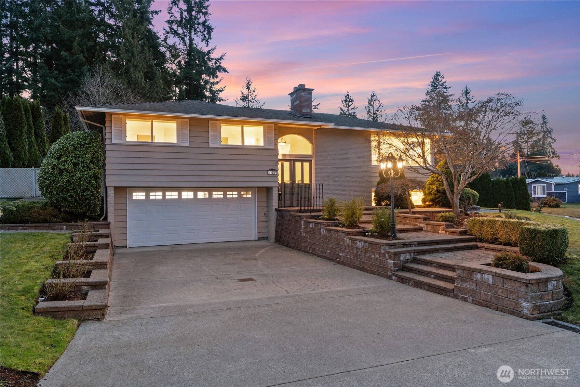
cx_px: 290
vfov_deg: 51.3
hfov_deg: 71.5
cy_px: 194
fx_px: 403
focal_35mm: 25
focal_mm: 25
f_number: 9
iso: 320
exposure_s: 3.2
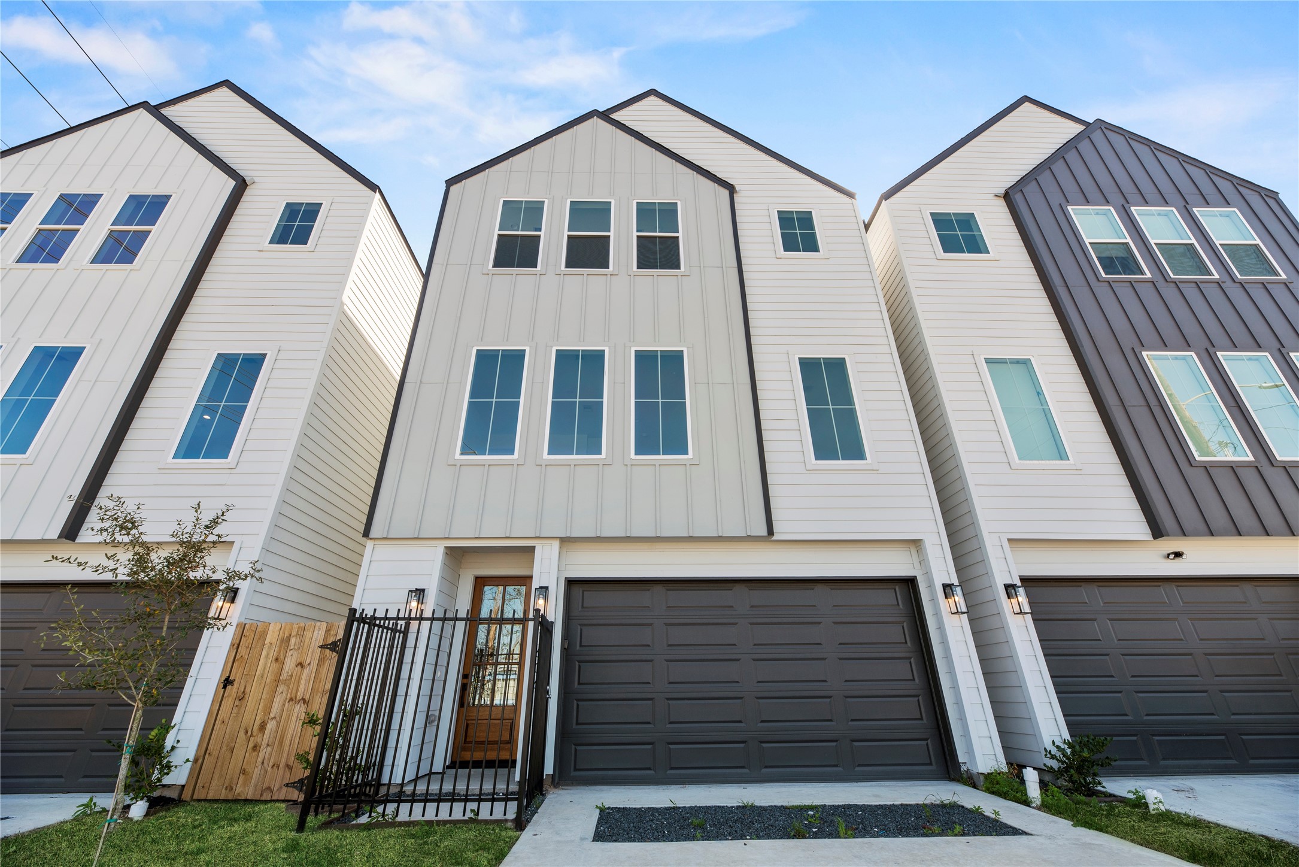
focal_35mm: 14
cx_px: 650
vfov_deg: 81.2
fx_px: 505
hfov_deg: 104.2
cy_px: 434
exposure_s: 1/200
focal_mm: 14
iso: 100
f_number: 8
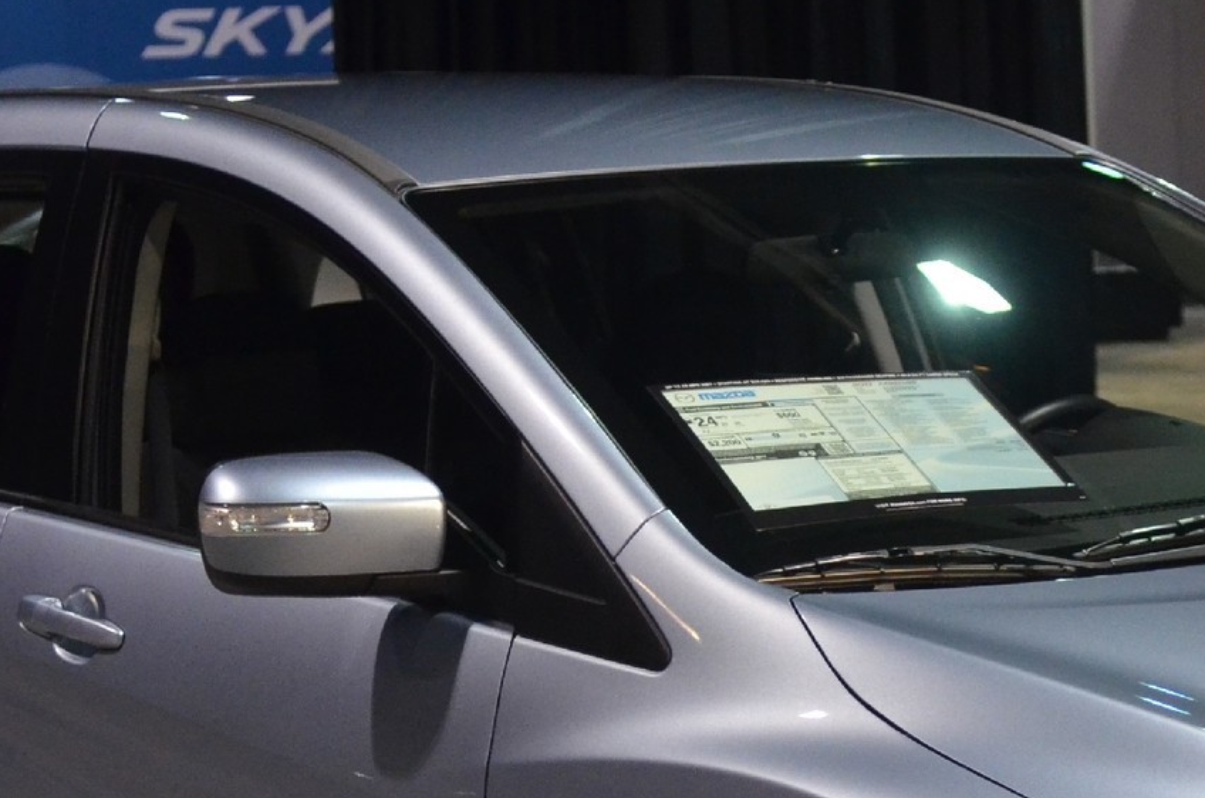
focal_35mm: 115
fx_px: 3842
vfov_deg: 11.8
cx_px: 865
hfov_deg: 17.7
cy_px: 750
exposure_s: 1/100
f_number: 2.8
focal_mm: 26
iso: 1600
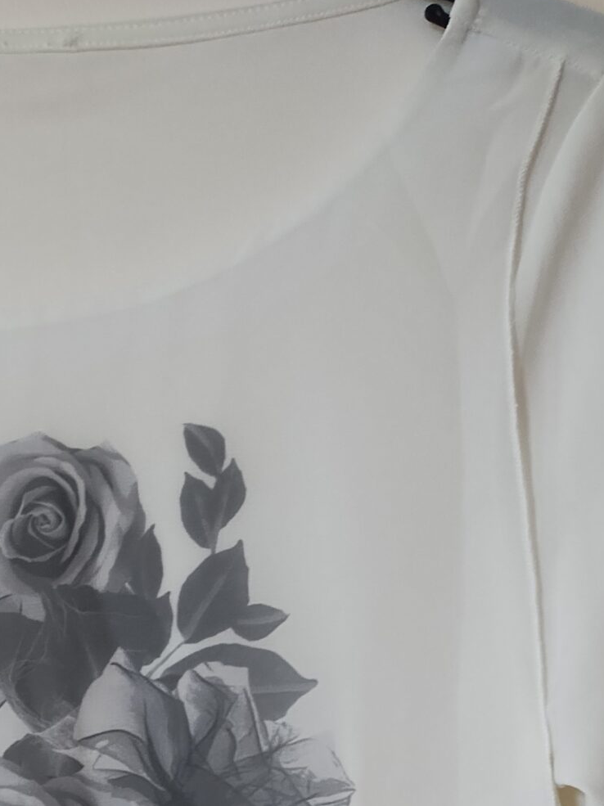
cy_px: 1025
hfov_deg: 21.8
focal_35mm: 65
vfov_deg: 25.9
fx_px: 1513
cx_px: 11
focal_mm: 4.71
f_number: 1.7
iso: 125
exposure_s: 1/40
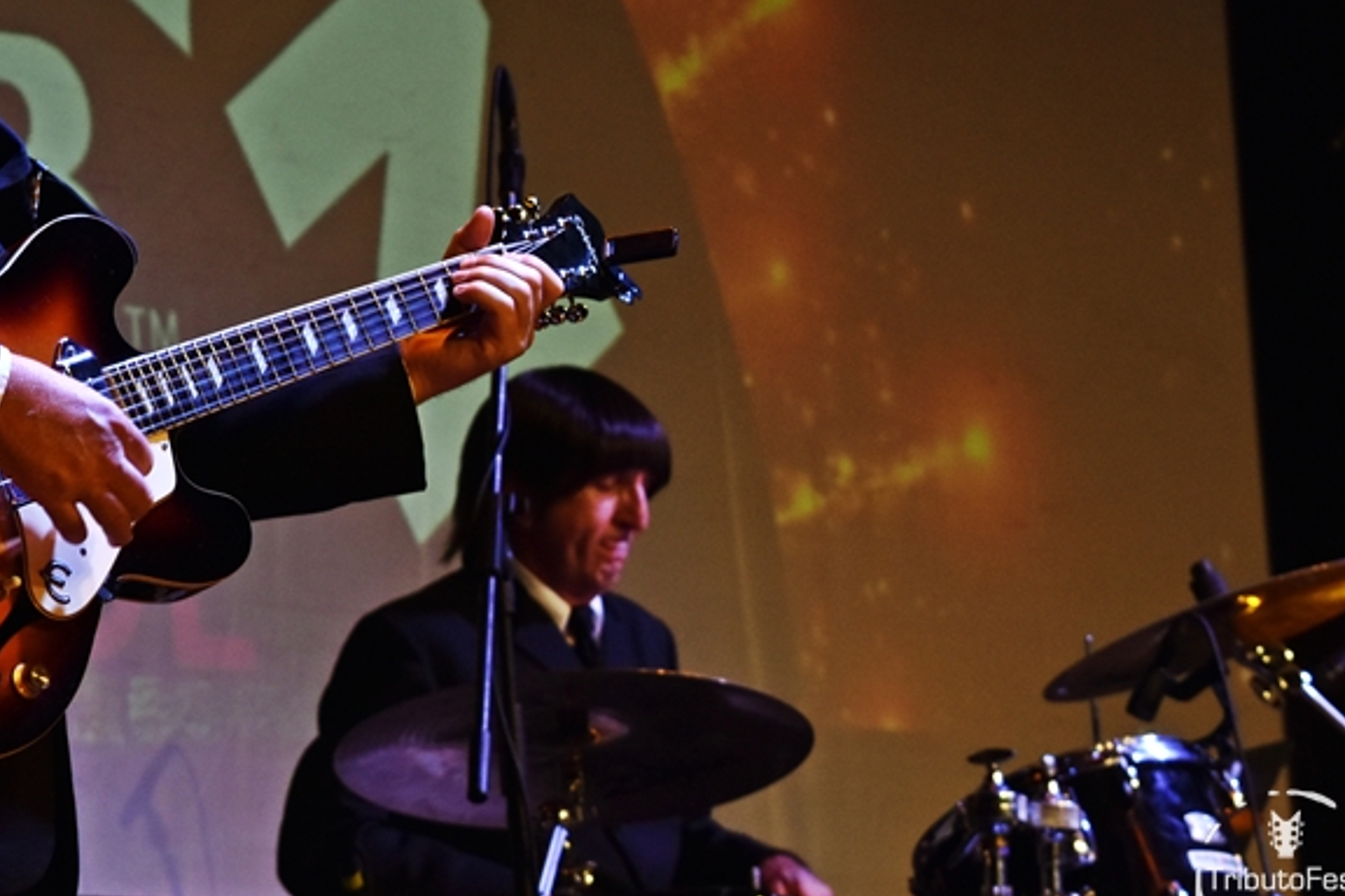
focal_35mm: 224
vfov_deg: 6.1
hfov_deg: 9.2
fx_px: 8368
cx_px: 264
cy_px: 234
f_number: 8
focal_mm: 86
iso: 1000
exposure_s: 1/80
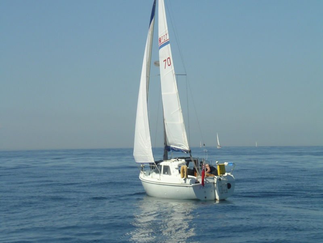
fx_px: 970
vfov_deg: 14.2
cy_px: 122
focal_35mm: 104
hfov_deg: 18.9
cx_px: 162
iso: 50
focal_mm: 16
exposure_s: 1/160
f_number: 9.6
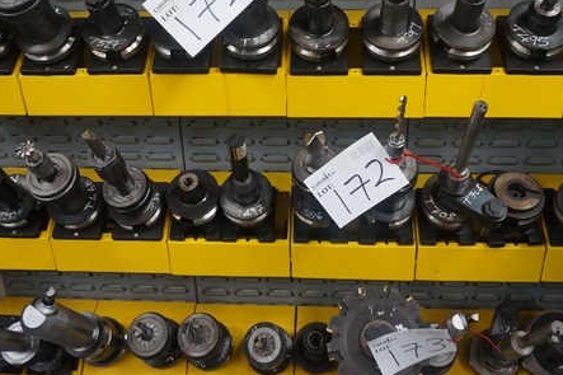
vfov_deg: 33.2
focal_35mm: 39
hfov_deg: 49.6
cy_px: 75
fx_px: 610
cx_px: 287
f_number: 4
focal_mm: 16
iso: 1600
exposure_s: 1/160
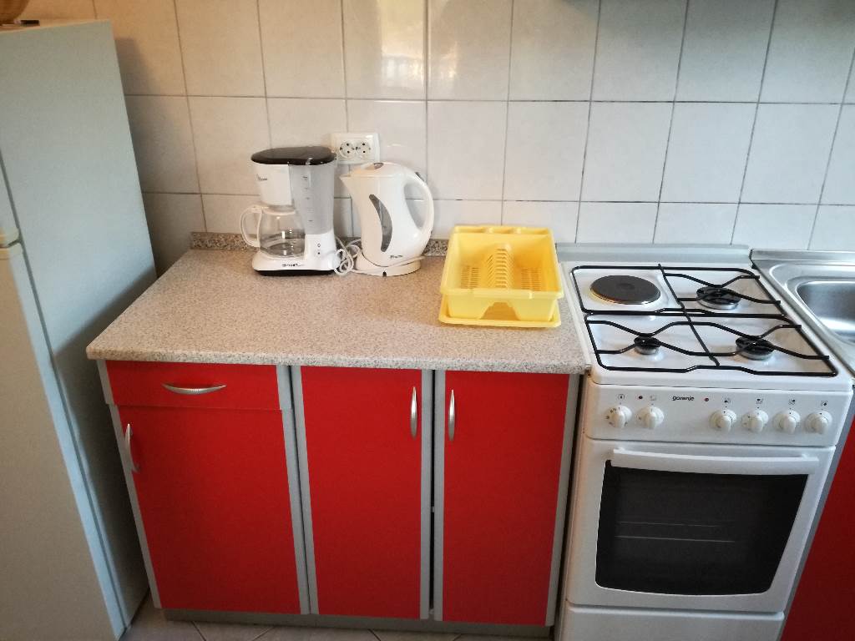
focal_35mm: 27
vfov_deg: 51.4
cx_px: 428
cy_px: 320
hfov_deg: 65.3
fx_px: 667
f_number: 2
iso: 400
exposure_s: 1/25
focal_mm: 3.79
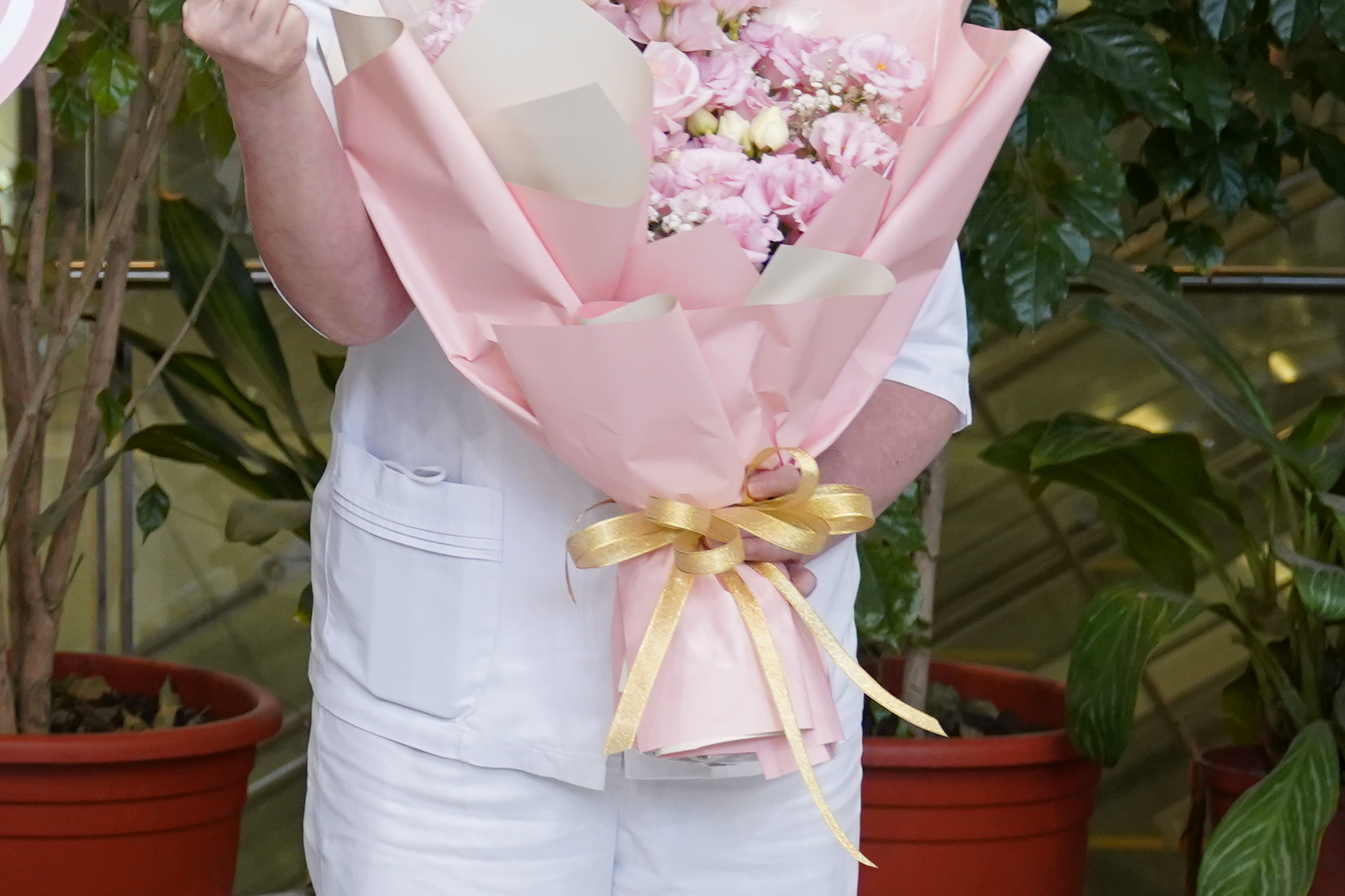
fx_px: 5230
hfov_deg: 13.7
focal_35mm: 140
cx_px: -713
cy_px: -254
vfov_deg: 9.6
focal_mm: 41
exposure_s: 1/125
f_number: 3.5
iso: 2000
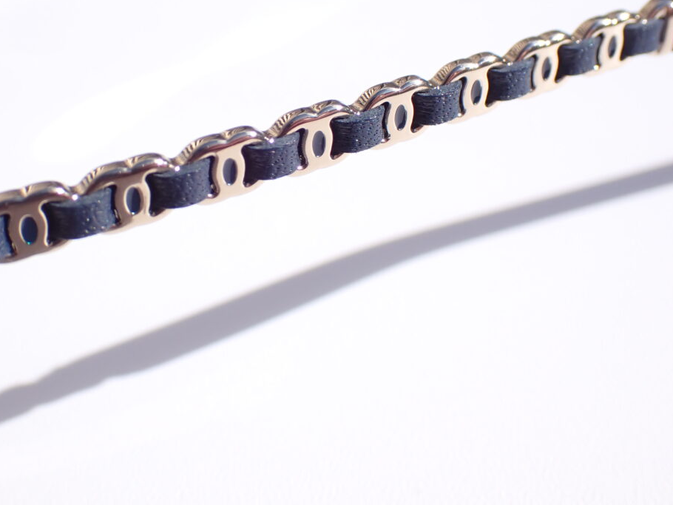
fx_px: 1128
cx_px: 257
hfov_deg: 33.1
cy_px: 175
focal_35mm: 58
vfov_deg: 25.1
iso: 100
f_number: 4
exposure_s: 1/1000
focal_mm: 7.84
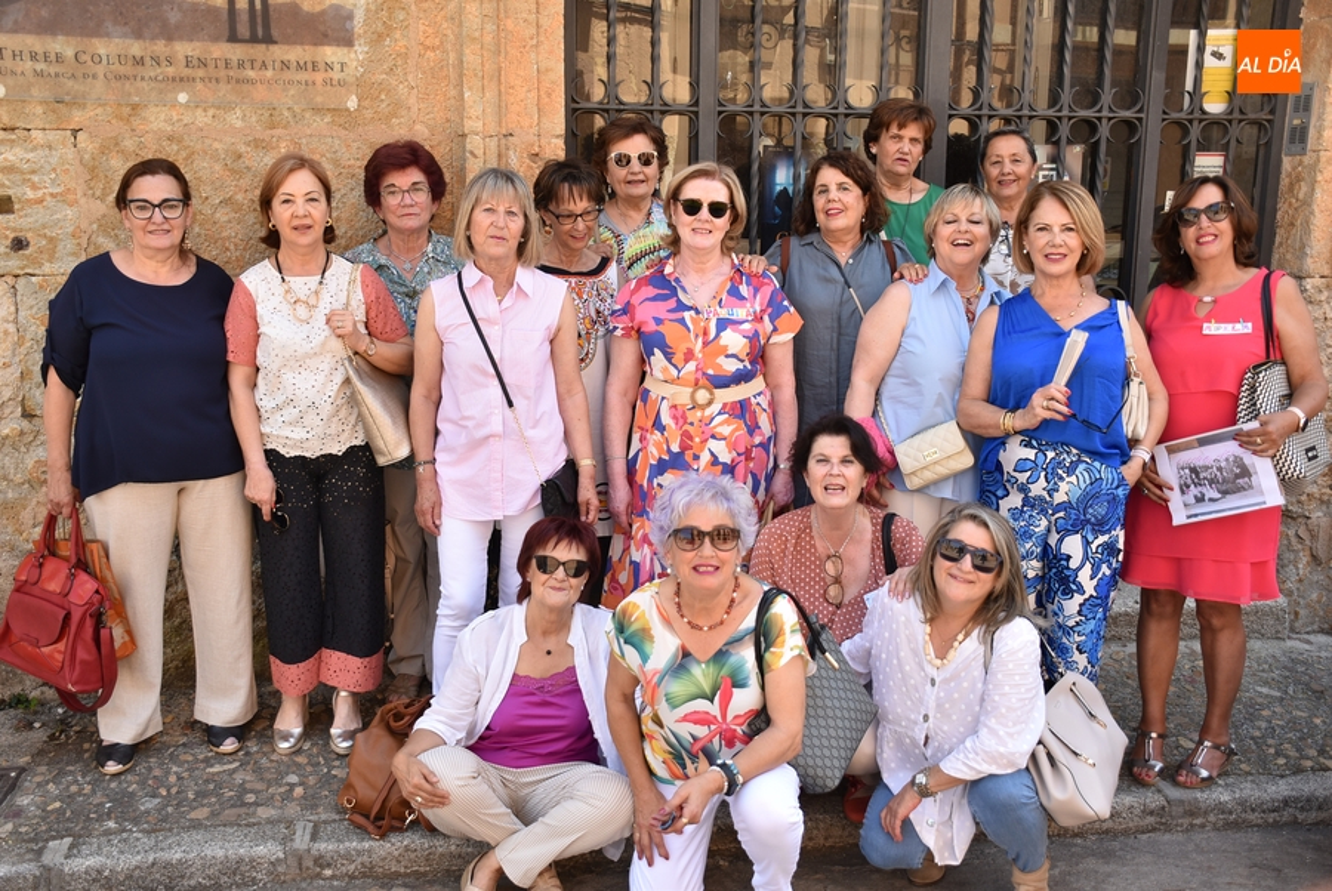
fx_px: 1333
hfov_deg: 53.1
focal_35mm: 36
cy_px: 446
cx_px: 666
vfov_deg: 37.0
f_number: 3.8
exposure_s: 1/160
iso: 100
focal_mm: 24
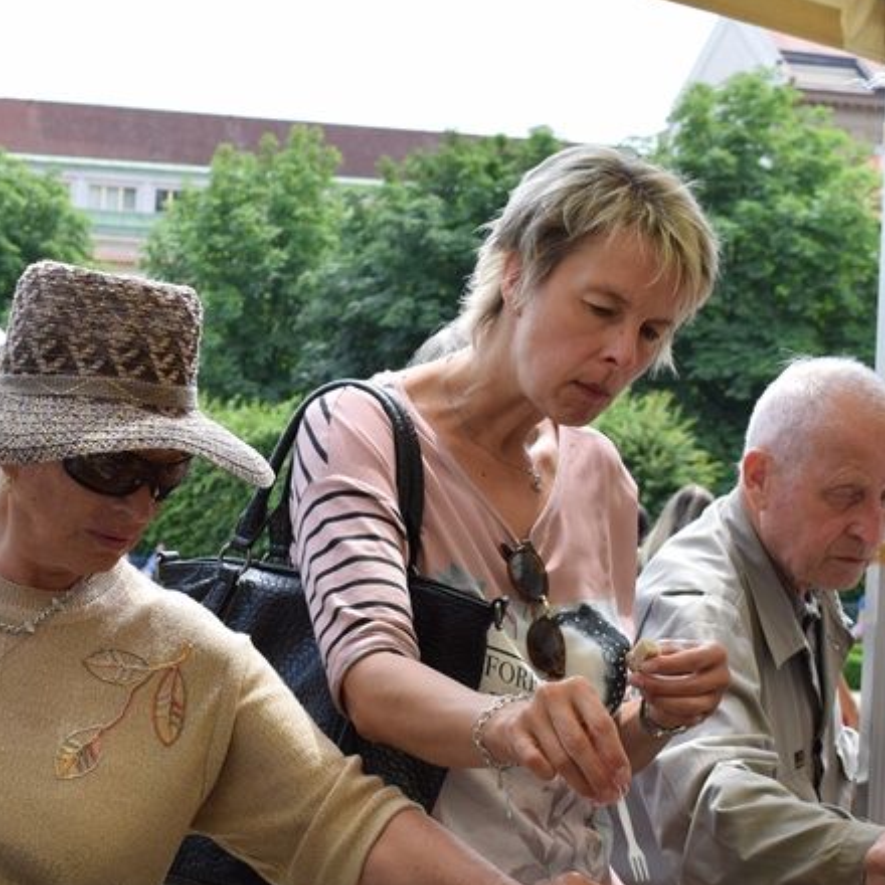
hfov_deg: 18.7
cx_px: 149
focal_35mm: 92
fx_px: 2661
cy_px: 520
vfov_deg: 18.9
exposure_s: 1/250
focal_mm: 31
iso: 200
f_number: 8
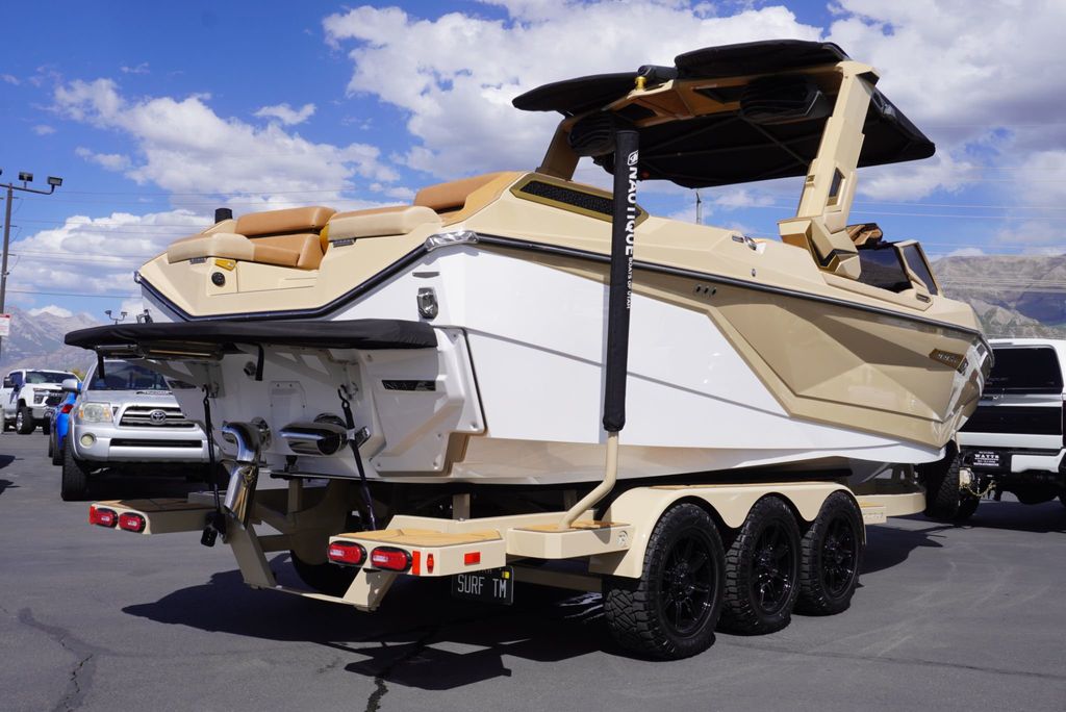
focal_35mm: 32
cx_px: 533
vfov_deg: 41.8
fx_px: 933
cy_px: 356
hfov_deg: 59.5
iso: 100
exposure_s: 1/250
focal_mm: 21
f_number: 10
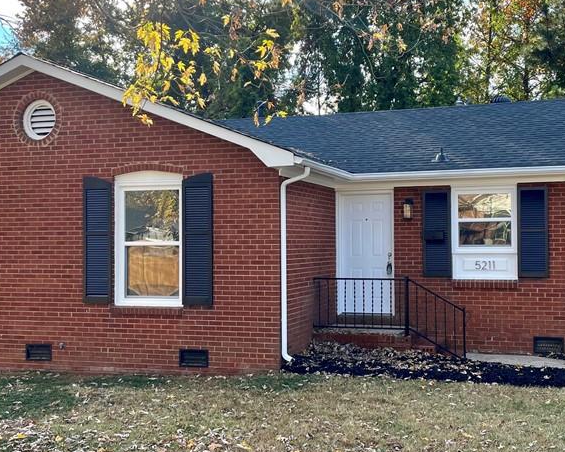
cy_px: 232
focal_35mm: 46
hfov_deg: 40.2
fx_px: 769
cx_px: 322
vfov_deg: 32.7
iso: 32
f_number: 1.6
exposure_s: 1/842
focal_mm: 4.2
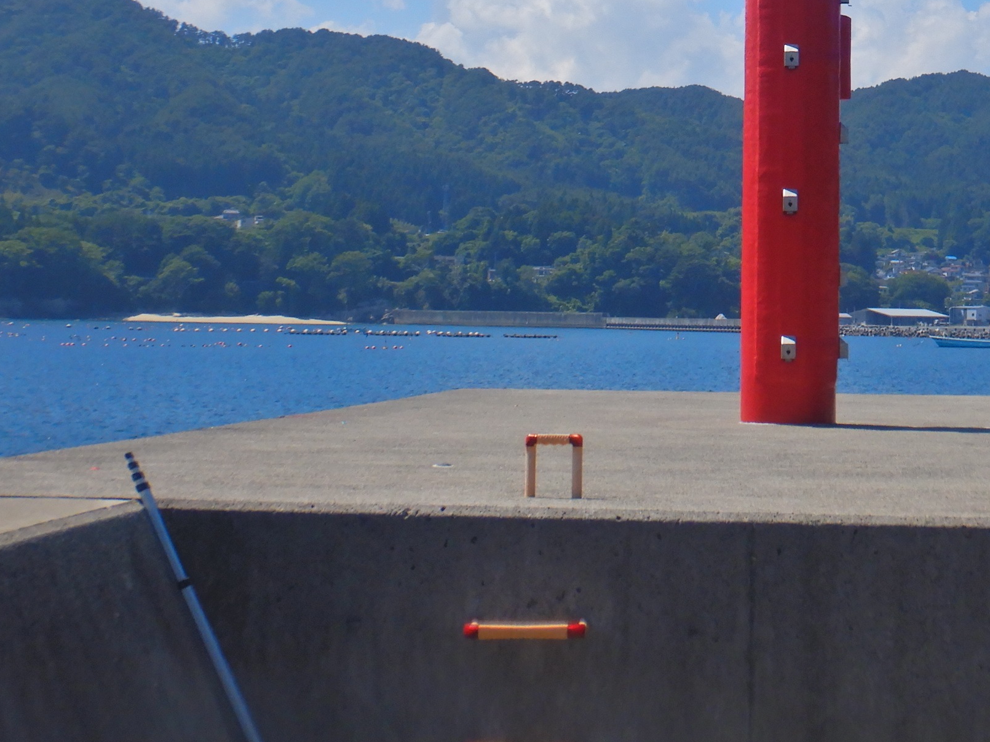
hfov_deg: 25.7
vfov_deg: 19.1
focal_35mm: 75
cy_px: 12
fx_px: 2145
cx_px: 743
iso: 125
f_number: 8.4
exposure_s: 1/400
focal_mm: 6.6
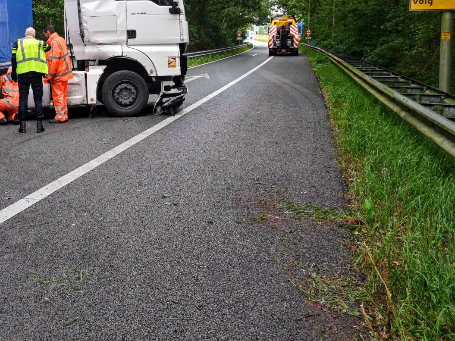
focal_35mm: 42
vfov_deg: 33.5
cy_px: 76
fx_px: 552
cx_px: 92
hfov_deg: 42.8
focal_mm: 24
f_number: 6.3
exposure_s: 1/25
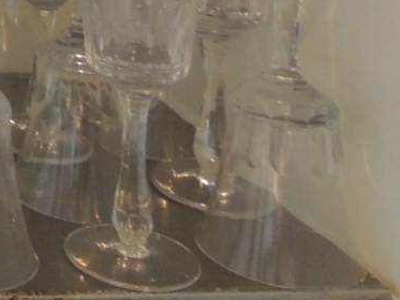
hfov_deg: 15.4
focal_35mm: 103
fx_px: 1191
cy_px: -319
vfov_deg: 12.5
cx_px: -390
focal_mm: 4.3
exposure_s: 1/30
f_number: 3
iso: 360
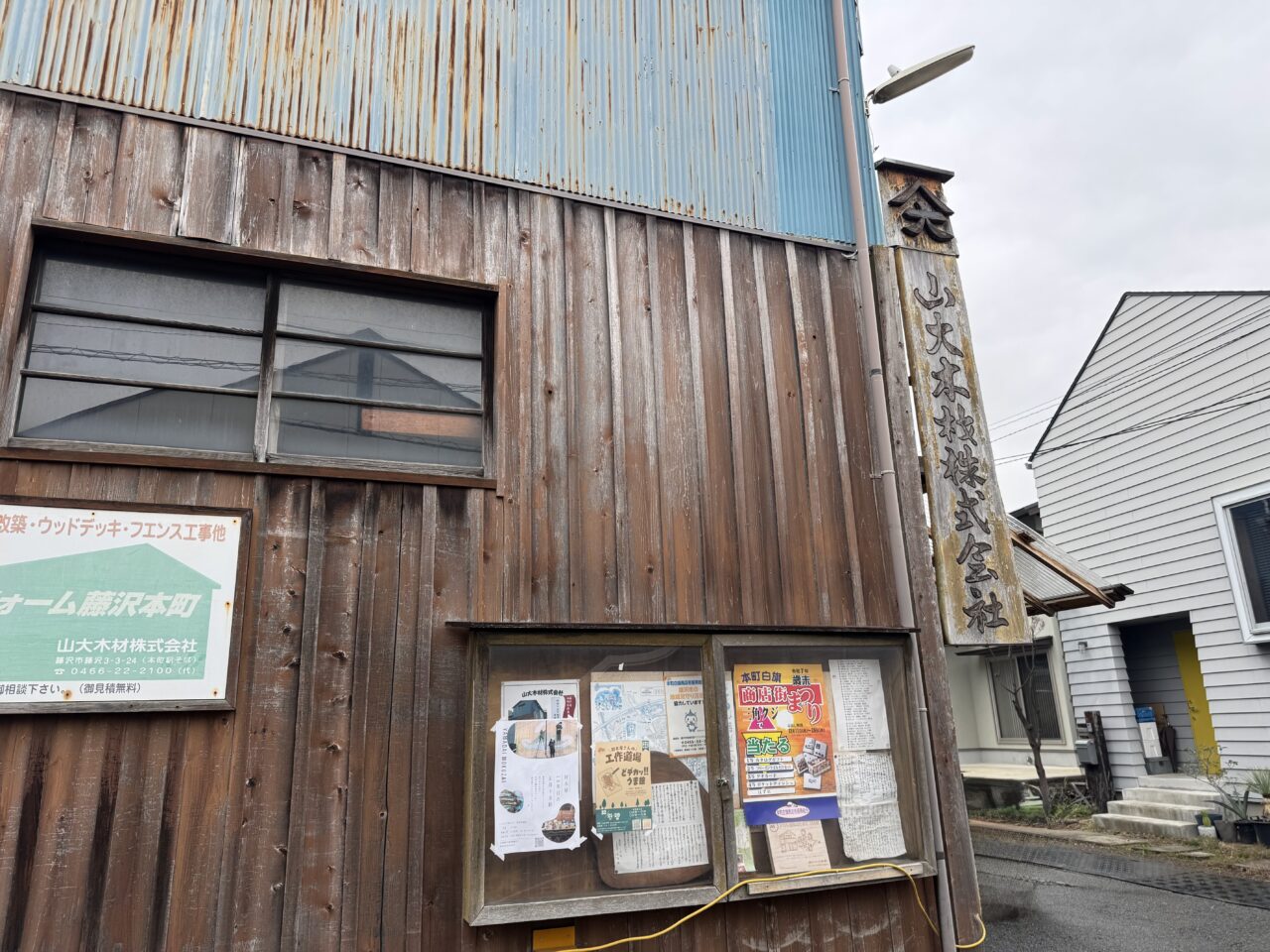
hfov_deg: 71.6
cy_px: 476
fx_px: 881
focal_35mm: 24
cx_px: 635
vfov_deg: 56.8
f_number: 1.78
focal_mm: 6.76
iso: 80
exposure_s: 1/433
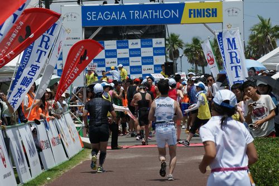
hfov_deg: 11.4
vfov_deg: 7.6
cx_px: 140
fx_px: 1394
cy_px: 93
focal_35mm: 180
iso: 100
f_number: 9
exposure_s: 1/250
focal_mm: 120
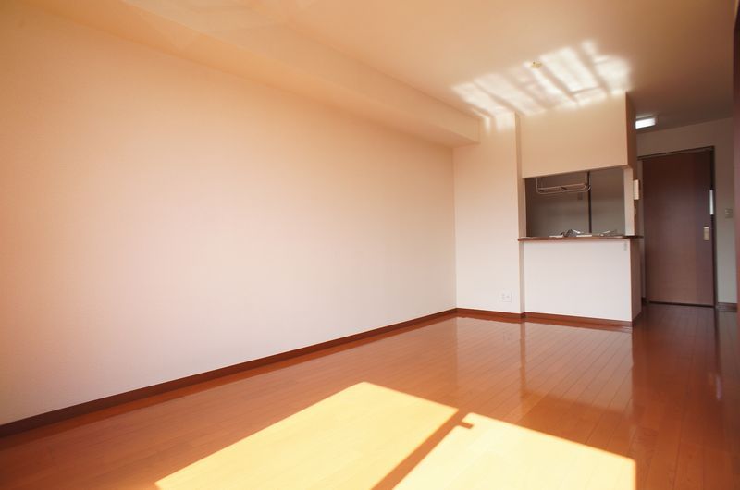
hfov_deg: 73.8
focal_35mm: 24
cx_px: 370
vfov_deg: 52.9
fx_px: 492
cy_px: 245
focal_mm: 16
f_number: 4.5
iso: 200
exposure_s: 1/80
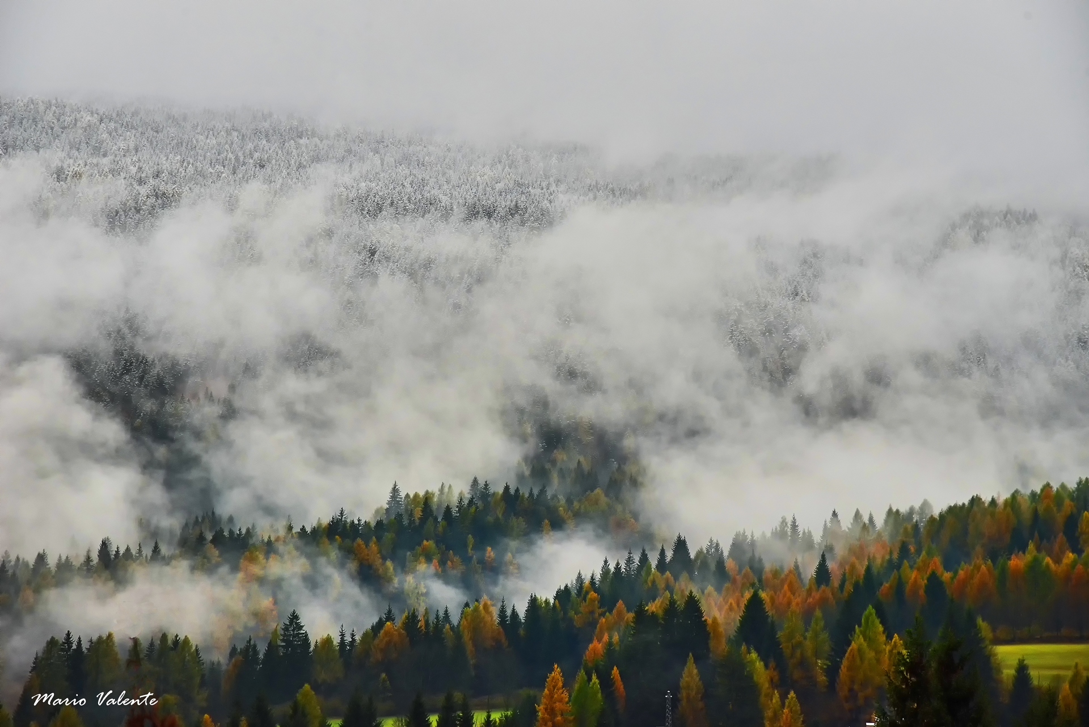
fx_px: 3631
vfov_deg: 11.4
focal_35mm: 120
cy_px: 364
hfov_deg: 17.1
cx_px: 544
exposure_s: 1/640
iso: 250
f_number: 8
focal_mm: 120
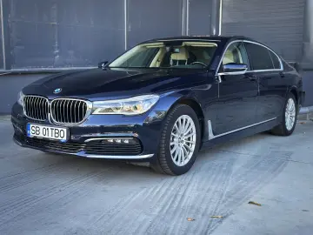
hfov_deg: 39.7
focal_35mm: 48
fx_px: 434
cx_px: 156
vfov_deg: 30.3
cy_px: 118
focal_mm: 6.86
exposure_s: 1/234
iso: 80
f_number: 1.78
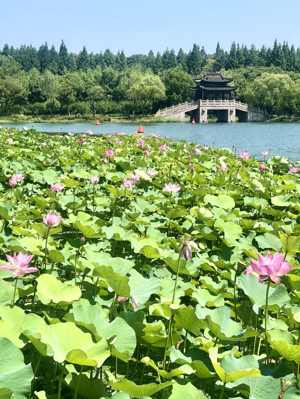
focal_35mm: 64
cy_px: 200
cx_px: 150
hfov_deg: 22.9
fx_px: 740
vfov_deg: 30.3
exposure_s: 1/903
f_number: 2.2
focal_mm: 7.5
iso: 20
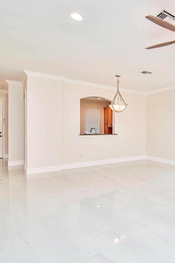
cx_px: 168
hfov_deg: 47.5
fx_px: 168
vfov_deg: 76.1
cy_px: 130
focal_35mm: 23
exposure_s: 1/125
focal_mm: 10
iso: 500
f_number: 5.6
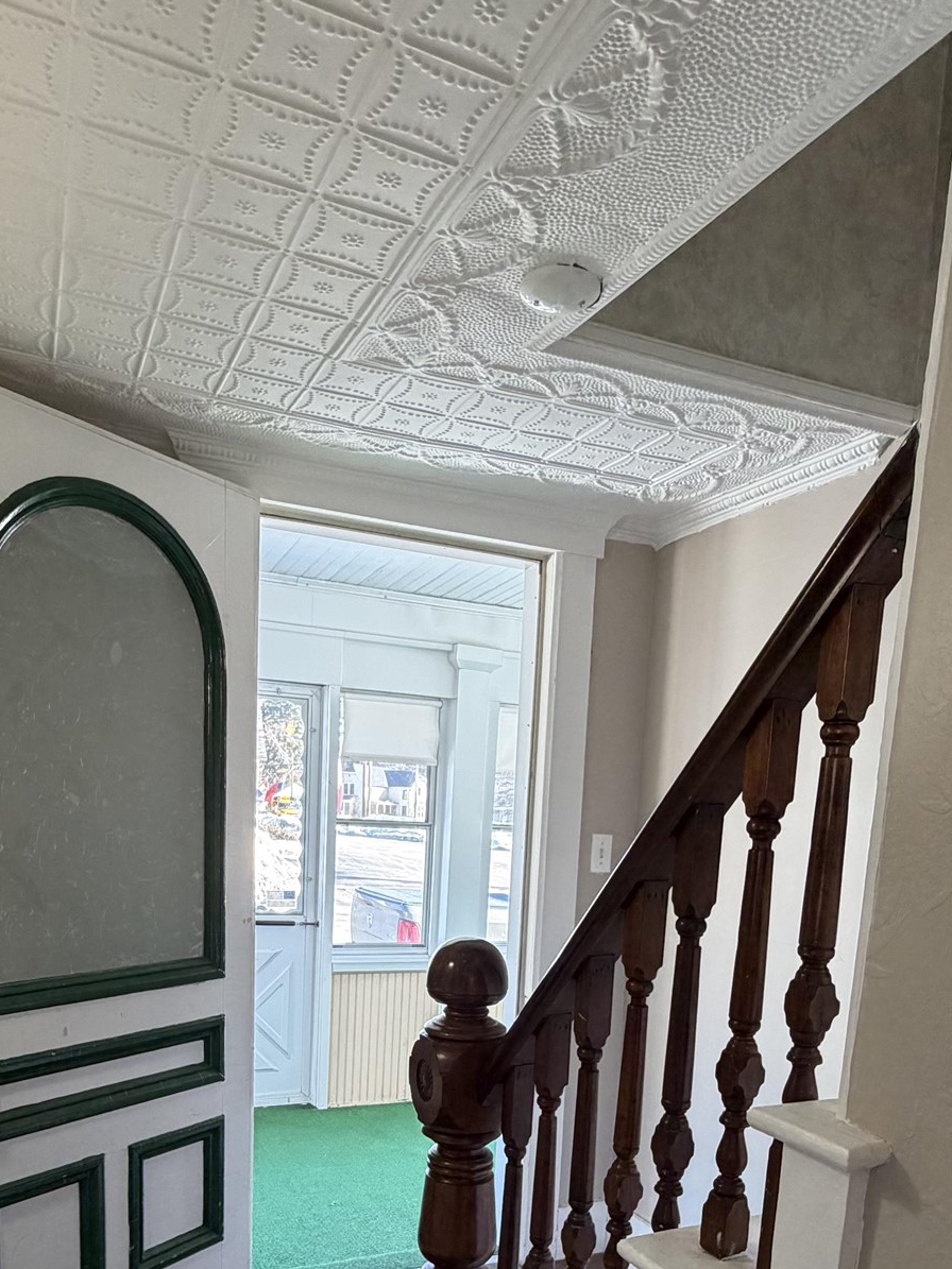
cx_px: 462
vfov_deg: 61.4
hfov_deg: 51.3
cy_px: 963
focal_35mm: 27
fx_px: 990
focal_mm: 2.22
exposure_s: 1/120
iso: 250
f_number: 2.2
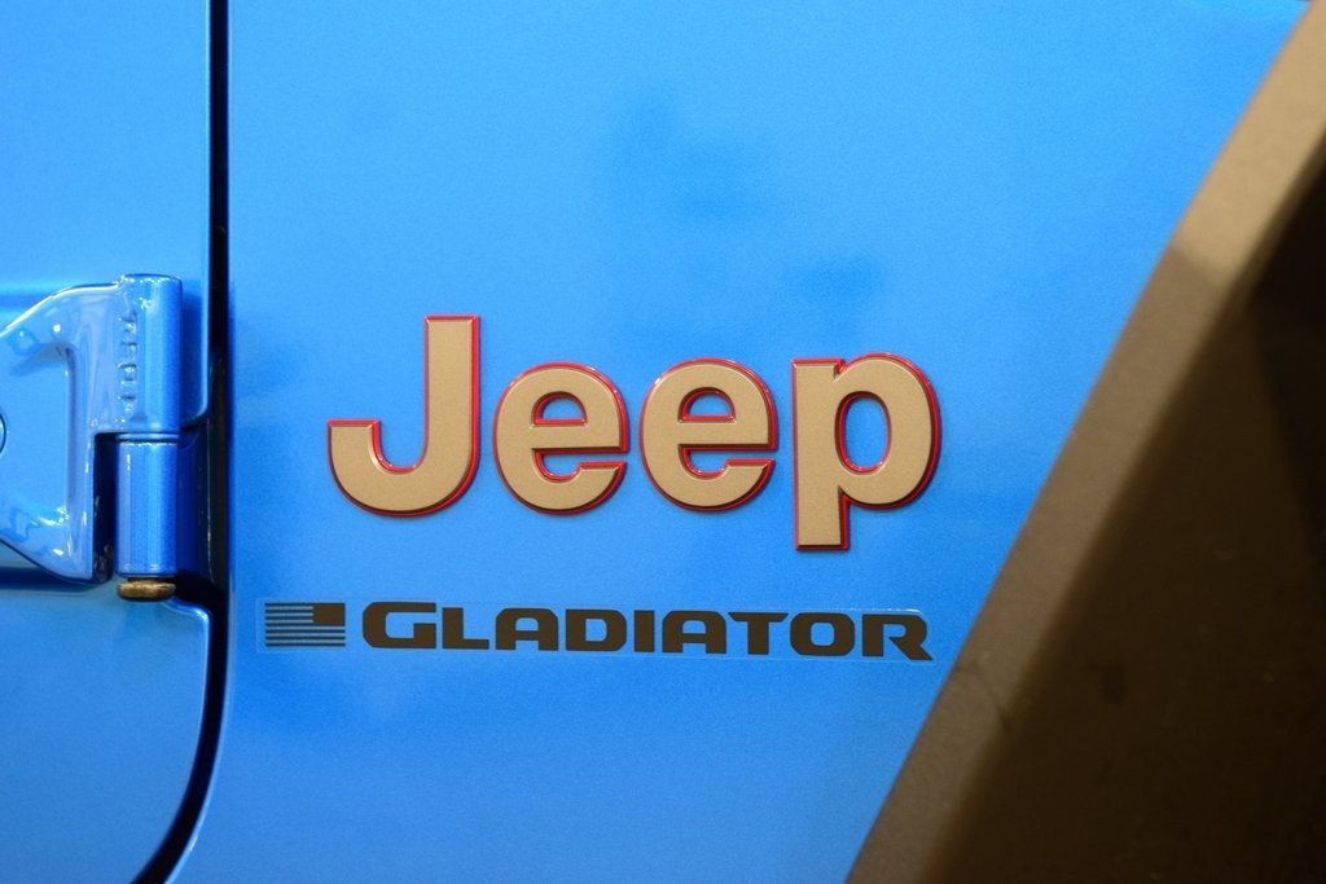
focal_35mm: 105
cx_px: 663
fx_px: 3868
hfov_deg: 19.5
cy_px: 442
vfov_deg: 13.0
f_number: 4
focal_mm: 70
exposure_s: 1/30
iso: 1600
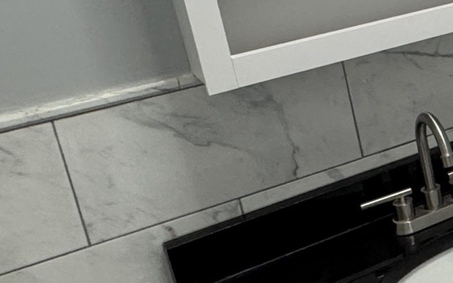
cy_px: 22
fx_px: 864
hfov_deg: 22.8
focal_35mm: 70
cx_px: 711
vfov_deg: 18.3
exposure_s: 1/120
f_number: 2.2
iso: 250
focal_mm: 2.22
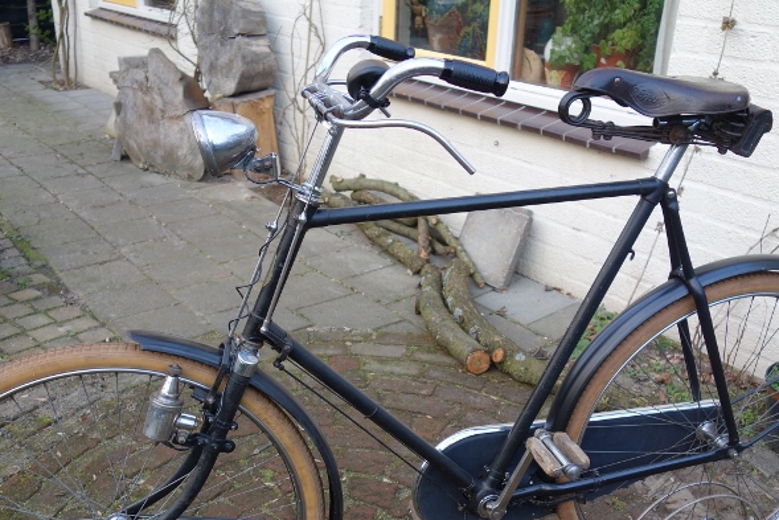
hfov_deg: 50.7
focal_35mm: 38
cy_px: 350
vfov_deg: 34.7
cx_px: 374
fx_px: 822
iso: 125
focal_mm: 10.4
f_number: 2.8
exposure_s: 1/60
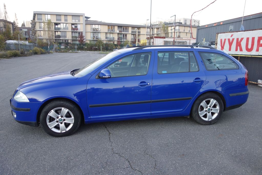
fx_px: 204
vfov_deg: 46.4
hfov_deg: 65.5
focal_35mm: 28
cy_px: 88
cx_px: 131
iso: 125
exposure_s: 1/40
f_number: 1.8
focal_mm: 10.4
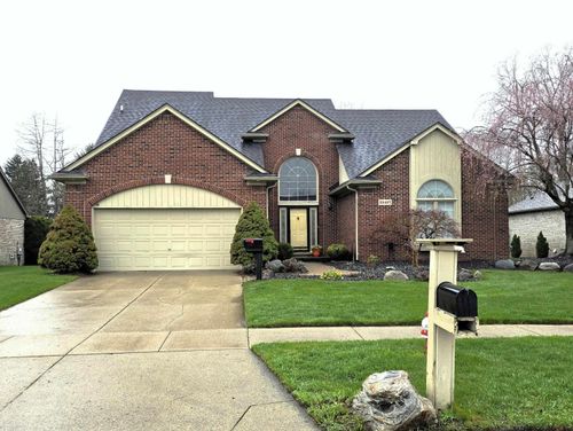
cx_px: 286
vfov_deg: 59.0
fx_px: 381
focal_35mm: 23
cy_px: 216
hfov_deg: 73.9
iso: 12
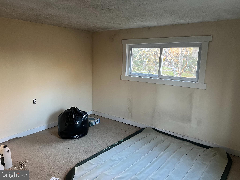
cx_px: 120
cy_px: 90
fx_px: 180
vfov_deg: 53.1
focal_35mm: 26
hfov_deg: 67.3
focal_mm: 5.7
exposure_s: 1/60
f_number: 1.5
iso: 200
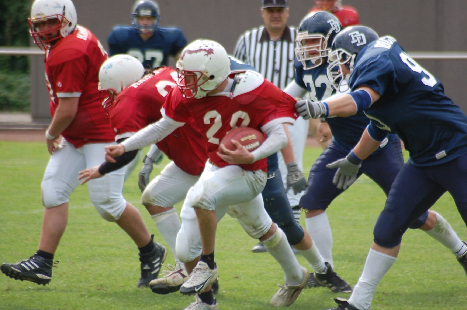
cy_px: 155
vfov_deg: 3.0
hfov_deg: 4.6
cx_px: 234
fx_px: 5826
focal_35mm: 450
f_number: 5.6
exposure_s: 1/500
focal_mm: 300
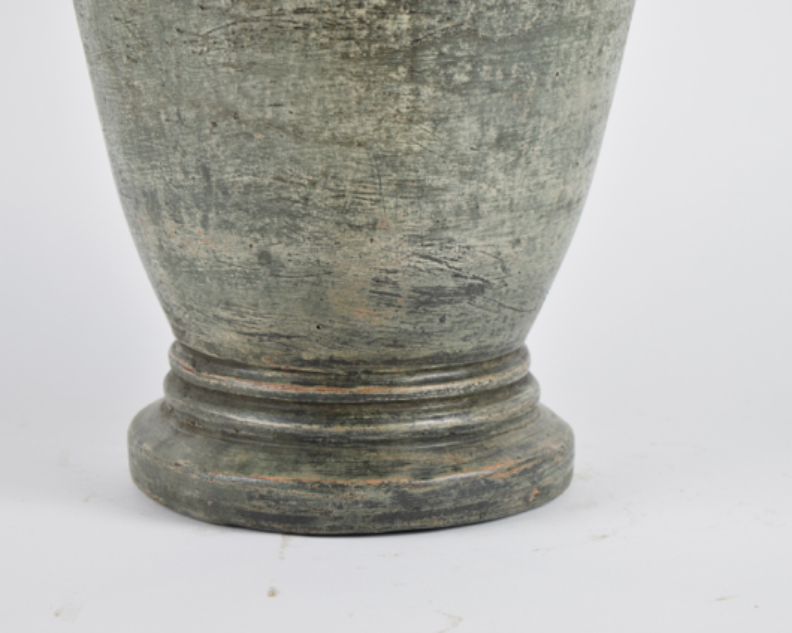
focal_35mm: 94
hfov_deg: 20.5
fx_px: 2193
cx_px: 359
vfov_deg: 16.4
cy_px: 316
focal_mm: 55
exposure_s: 1/125
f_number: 7.1
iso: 400
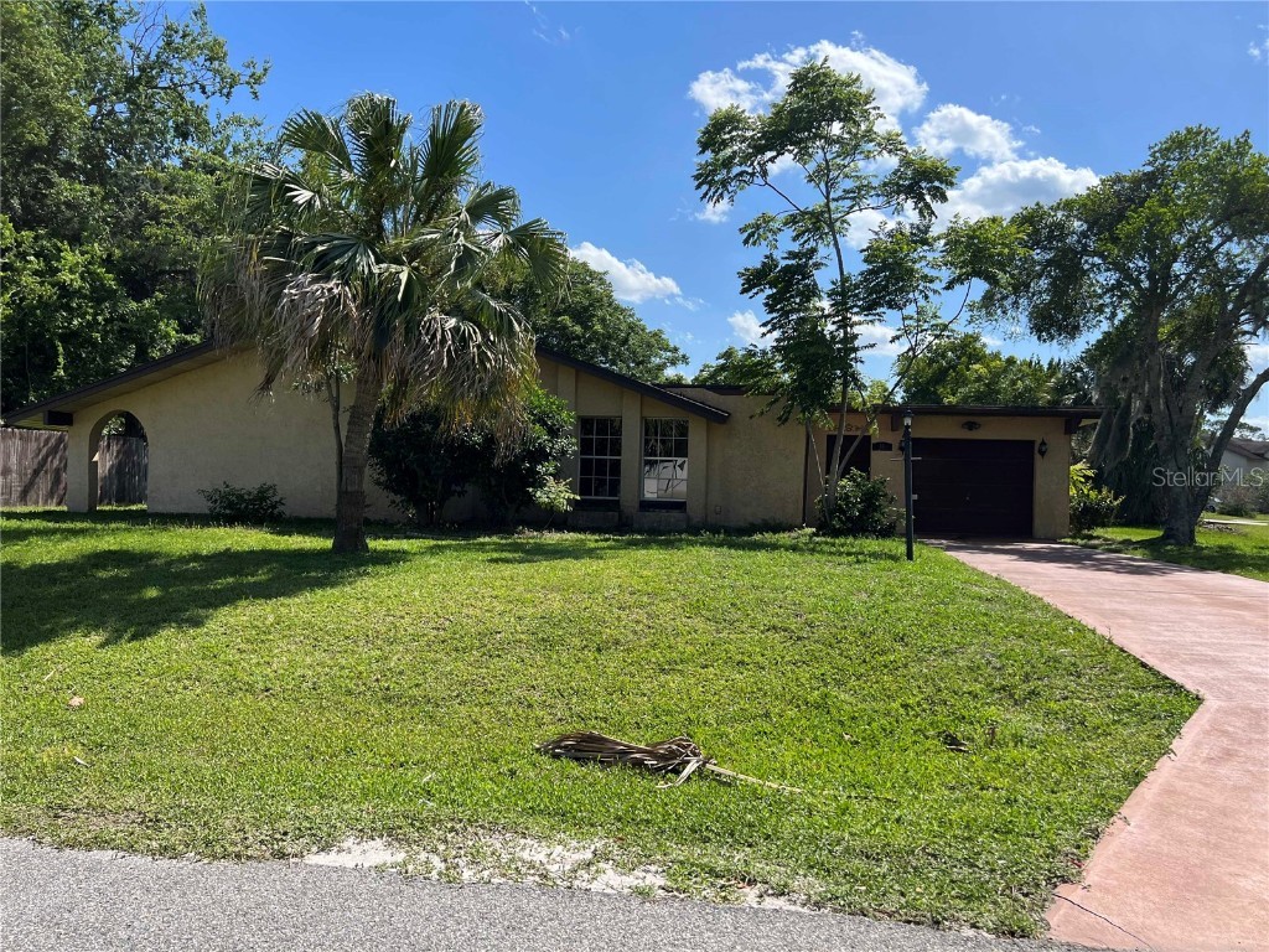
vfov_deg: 53.1
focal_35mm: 26
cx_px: 634
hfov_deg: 67.3
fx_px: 953
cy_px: 476
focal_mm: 5.7
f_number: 1.5
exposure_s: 1/3704
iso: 50
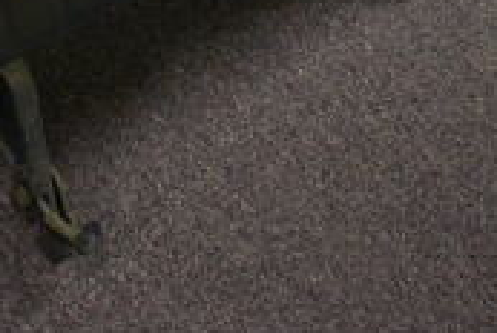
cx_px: 210
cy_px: -238
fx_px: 1314
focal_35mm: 95
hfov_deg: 21.4
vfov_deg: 13.2
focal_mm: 18
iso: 4000
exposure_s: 1/125
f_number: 3.5
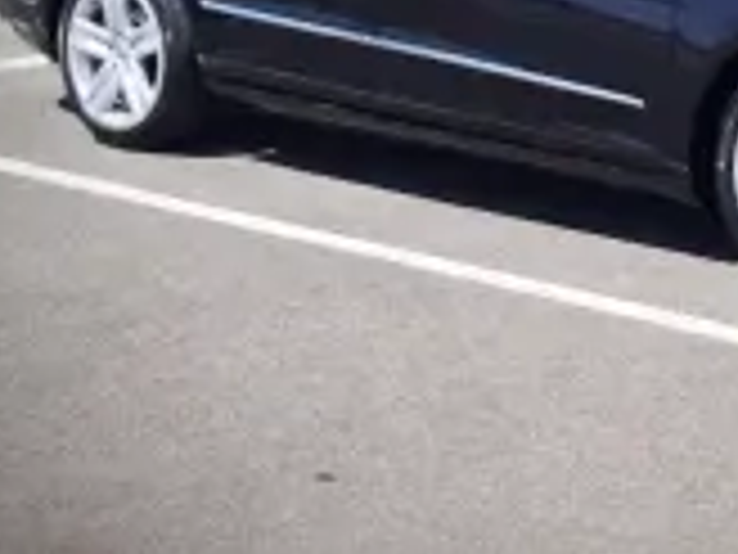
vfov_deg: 13.2
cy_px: -50
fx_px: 2345
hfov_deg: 17.7
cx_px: 634
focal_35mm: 110
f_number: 0.95
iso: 50
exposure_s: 1/2026
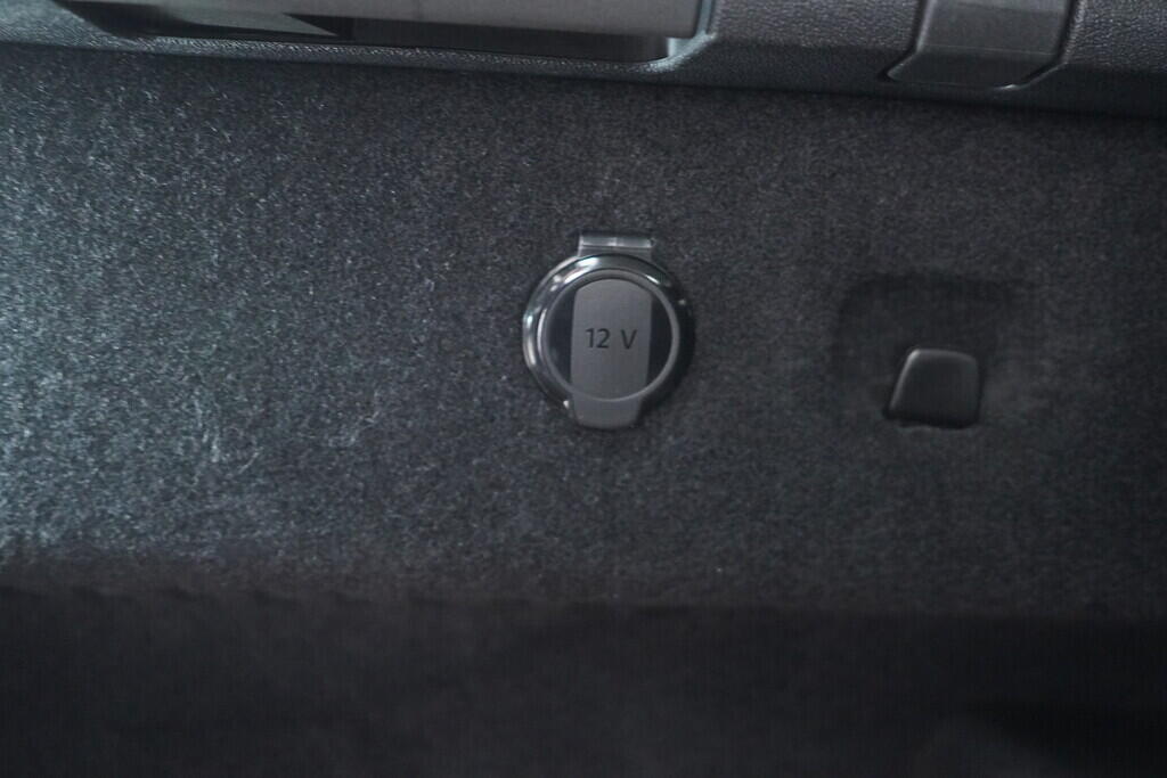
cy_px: 389
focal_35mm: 36
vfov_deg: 36.9
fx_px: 1167
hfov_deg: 53.1
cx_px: 584
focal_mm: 24
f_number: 2.8
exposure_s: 1/40
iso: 5000
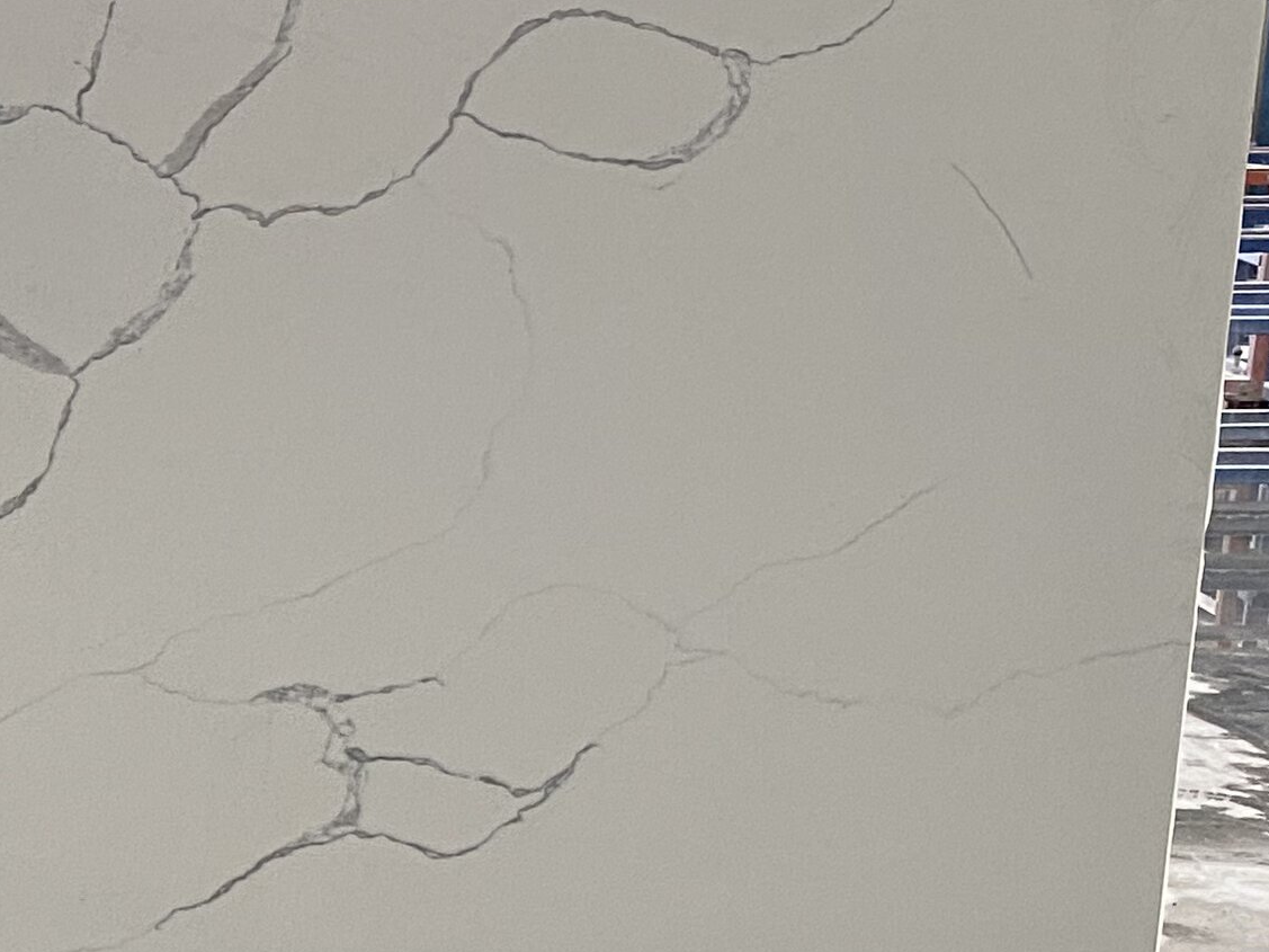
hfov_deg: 18.0
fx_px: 3409
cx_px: -813
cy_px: 920
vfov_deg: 15.6
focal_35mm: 93
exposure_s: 1/82
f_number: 1.8
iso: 125
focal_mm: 4.25
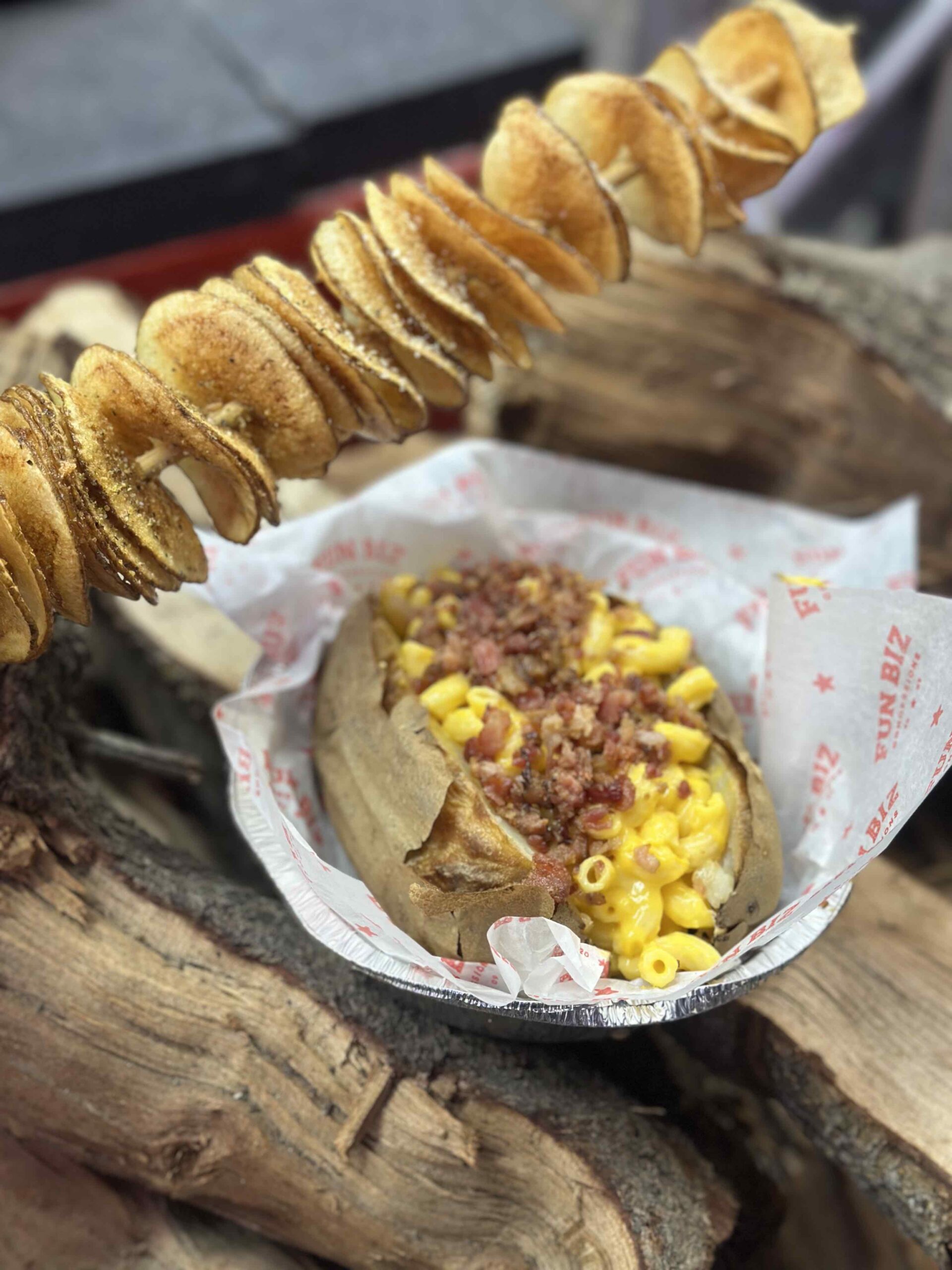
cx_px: 476
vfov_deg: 39.7
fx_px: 1760
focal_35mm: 48
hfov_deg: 30.3
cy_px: 635
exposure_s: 1/60
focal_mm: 6.86
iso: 125
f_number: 1.78
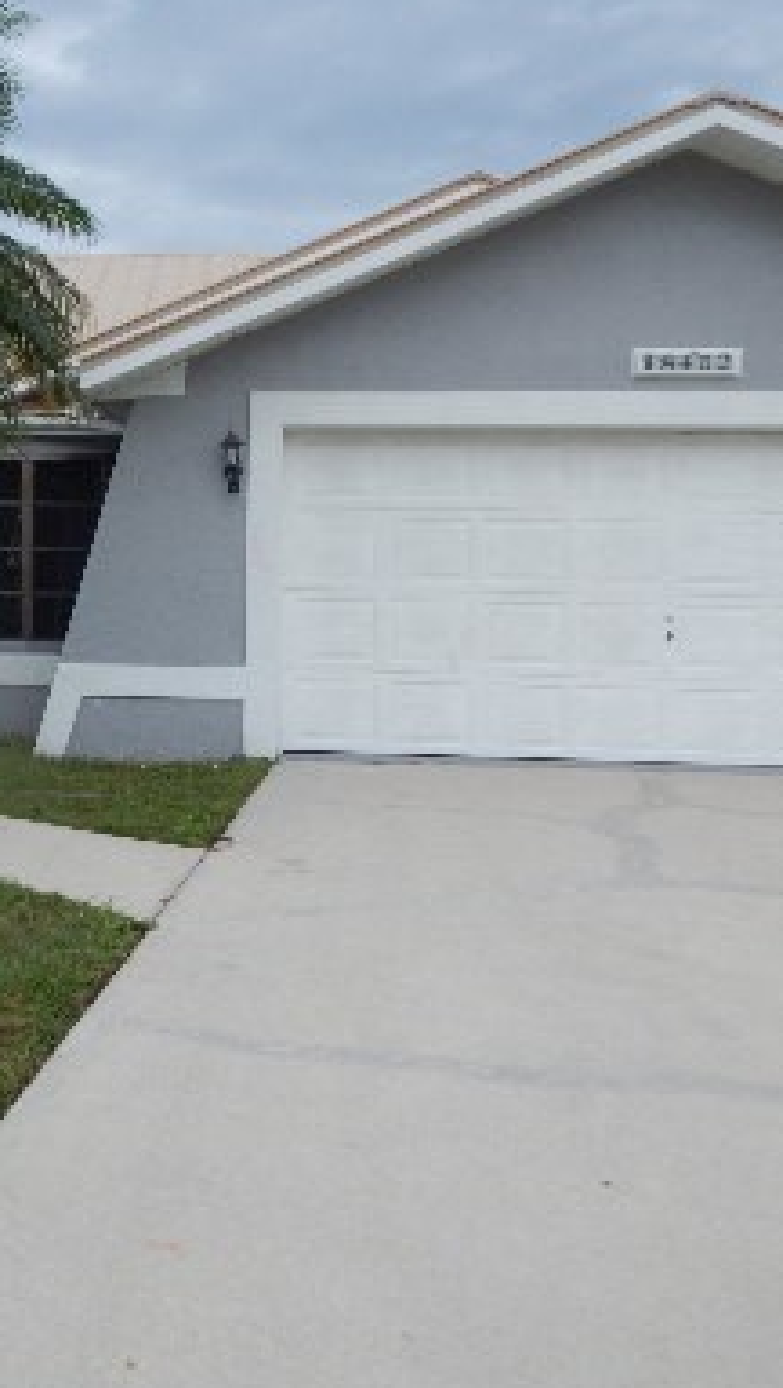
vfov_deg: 50.3
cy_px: 602
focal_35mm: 40
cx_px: -4
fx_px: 1473
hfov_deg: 28.0
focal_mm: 4
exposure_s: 1/500
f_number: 6
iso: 125
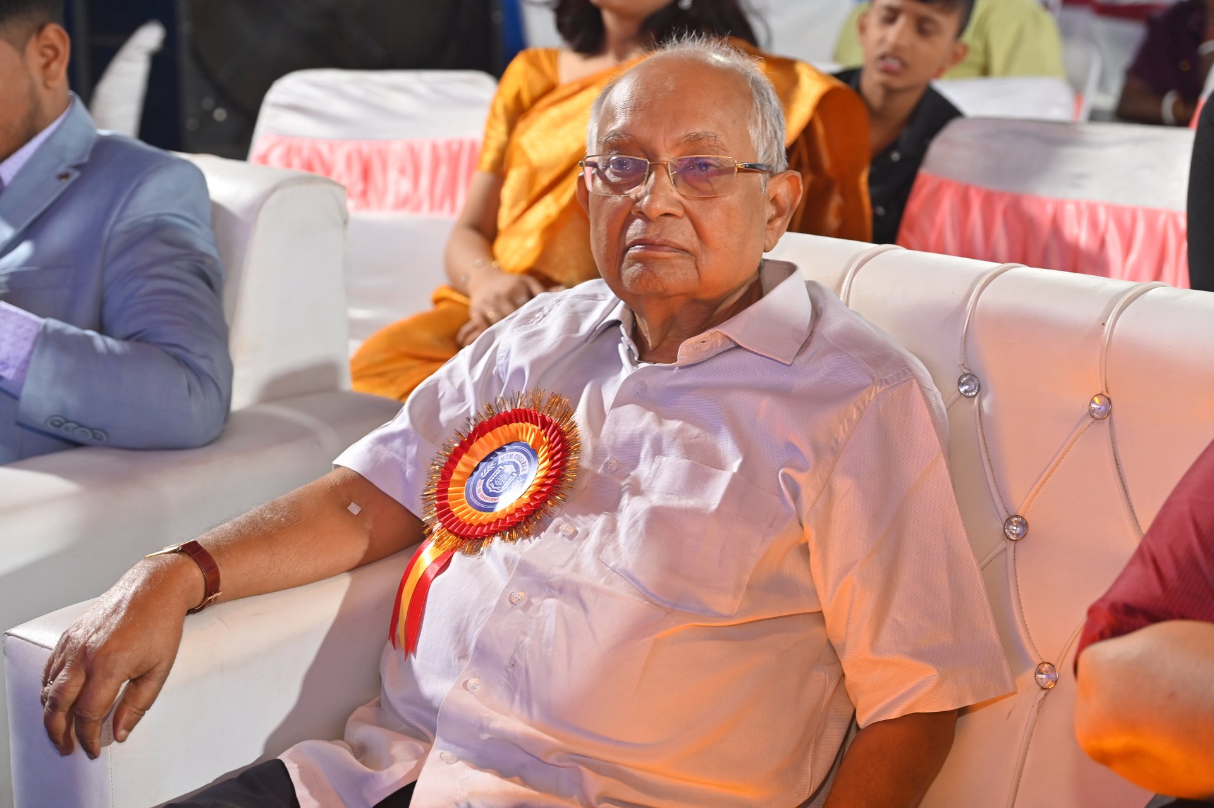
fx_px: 2258
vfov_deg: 20.3
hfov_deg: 30.1
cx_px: 607
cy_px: 404
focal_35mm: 67
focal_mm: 67
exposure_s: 1/100
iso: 1250
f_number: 4.5
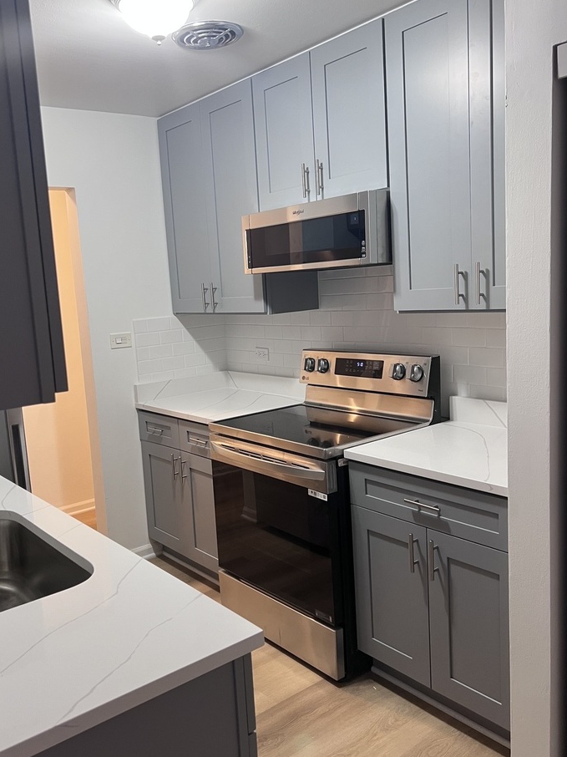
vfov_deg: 58.4
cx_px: 241
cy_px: 378
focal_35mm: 31
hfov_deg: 45.3
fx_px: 677
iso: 125
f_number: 1.5
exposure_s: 1/60
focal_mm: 5.7
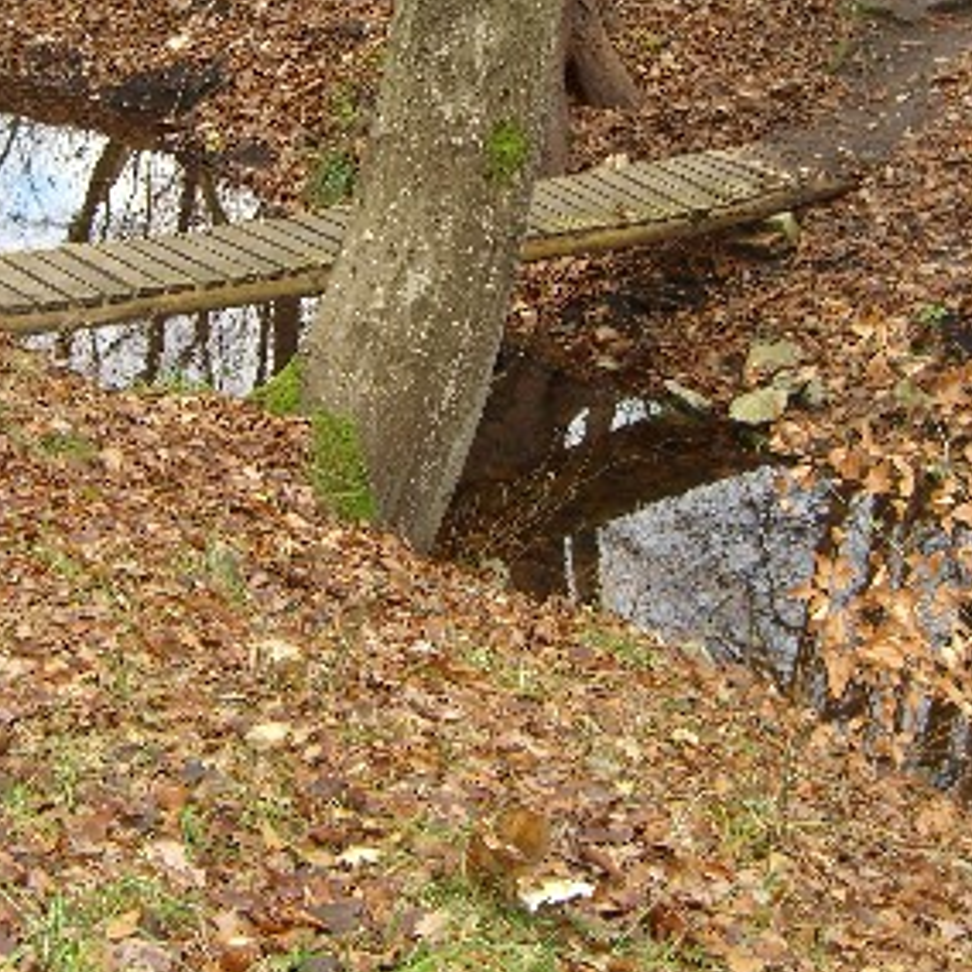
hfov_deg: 25.0
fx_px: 2192
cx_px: 409
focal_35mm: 69
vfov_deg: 24.7
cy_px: 241
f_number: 2.8
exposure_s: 1/100
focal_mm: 7.9
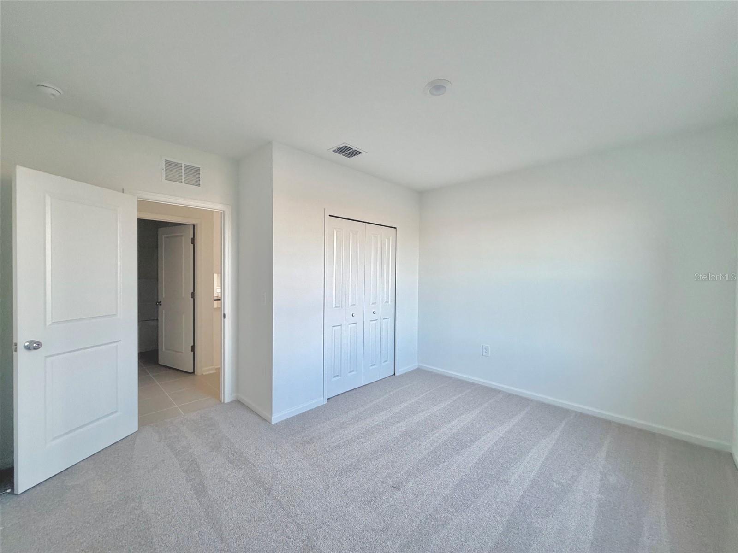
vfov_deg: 85.7
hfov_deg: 102.1
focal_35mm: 14
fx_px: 298
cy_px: 276
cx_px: 369
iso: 320
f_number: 2.2
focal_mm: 2.22
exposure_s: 1/121
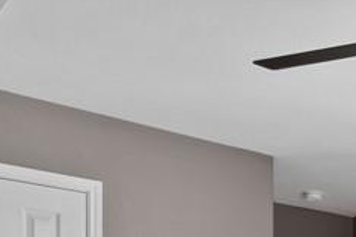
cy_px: 367
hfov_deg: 24.2
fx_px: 682
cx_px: 507
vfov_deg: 17.5
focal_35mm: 69
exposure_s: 1/2
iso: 400
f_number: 9
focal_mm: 10
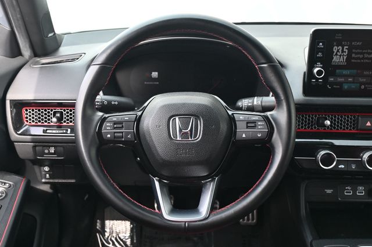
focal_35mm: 41
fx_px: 426
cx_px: 186
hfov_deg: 47.2
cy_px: 124
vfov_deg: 32.4
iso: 450
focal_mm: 27.5
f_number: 4.5
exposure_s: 1/125
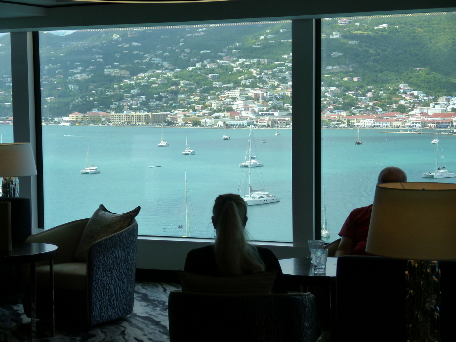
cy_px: 171
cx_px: 228
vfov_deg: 18.2
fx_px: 1067
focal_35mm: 81
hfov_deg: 24.1
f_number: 5
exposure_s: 1/125
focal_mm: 14.5
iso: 125
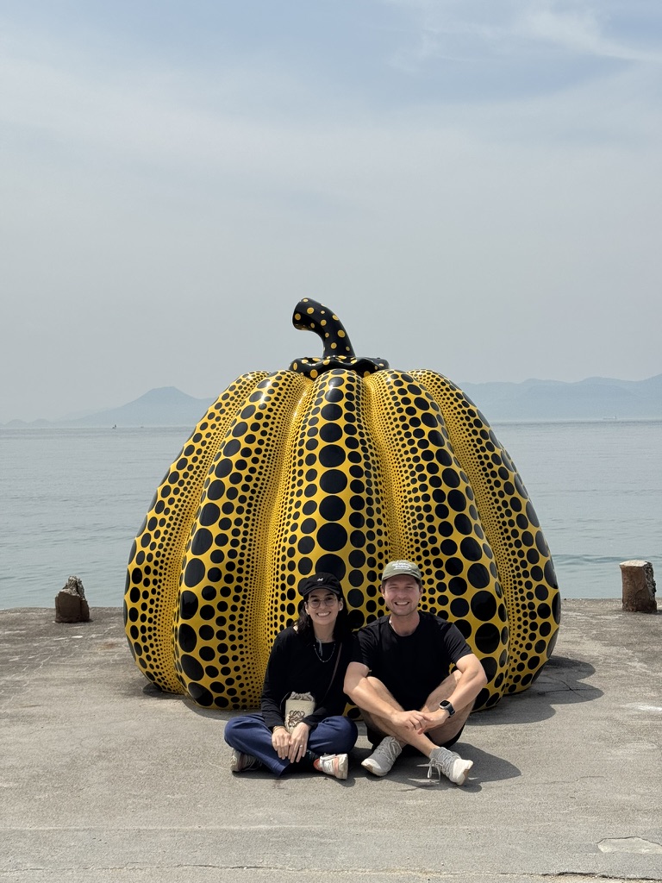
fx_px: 1224
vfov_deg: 39.7
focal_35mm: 48
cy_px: 442
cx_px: 331
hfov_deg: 30.3
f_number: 1.78
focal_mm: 6.76
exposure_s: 1/10526
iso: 64
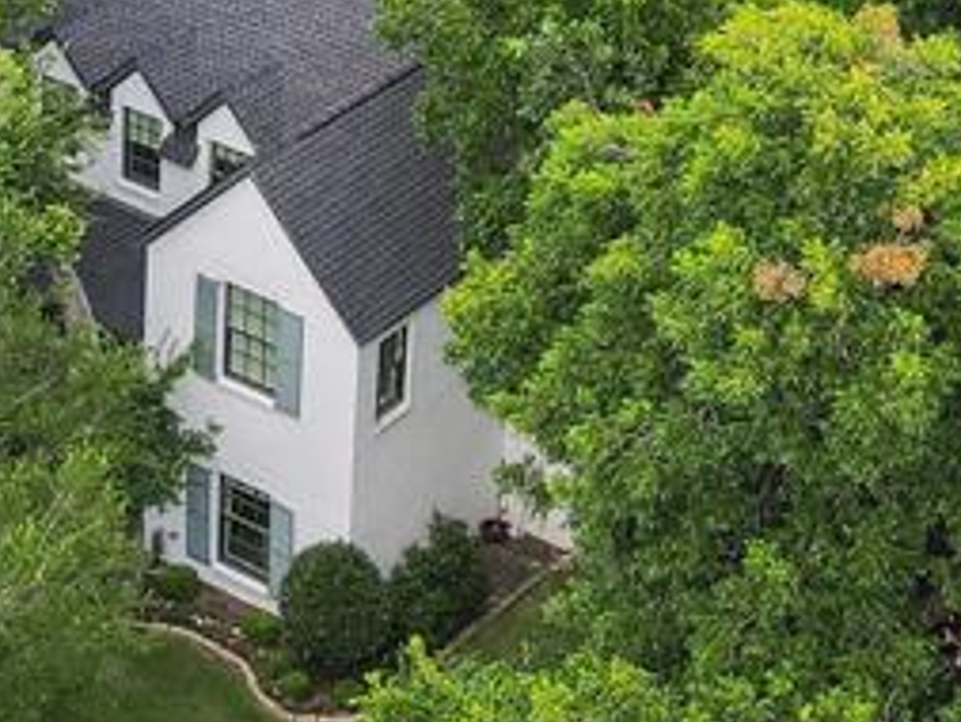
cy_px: -388
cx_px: 228
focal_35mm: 97
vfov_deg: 14.2
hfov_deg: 20.1
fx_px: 2694
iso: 110
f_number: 2.8
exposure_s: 1/320
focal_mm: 4.5
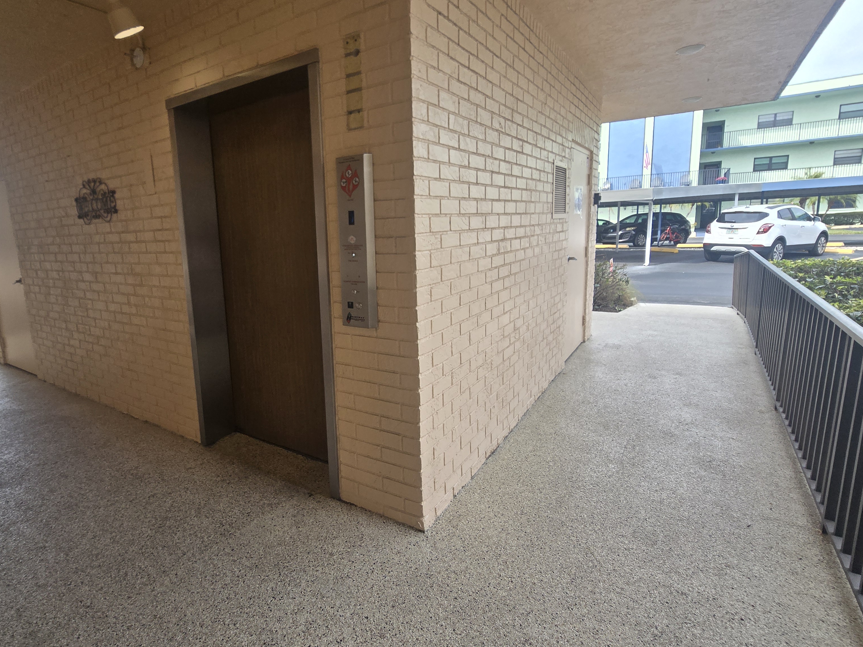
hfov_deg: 90.1
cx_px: 354
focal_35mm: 17
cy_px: 301
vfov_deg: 74.6
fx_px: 424
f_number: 2.2
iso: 50
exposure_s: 1/434
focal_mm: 2.2
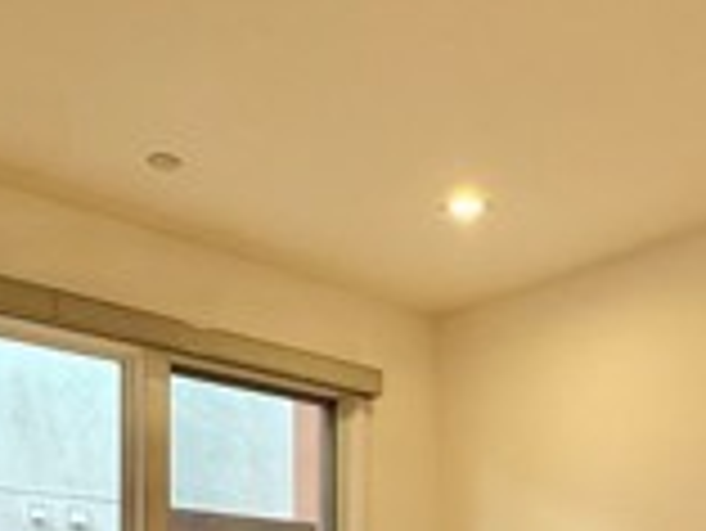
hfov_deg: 33.5
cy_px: 662
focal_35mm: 57
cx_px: 454
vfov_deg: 23.2
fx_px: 1163
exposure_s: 1/120
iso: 64
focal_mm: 2.22
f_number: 2.2
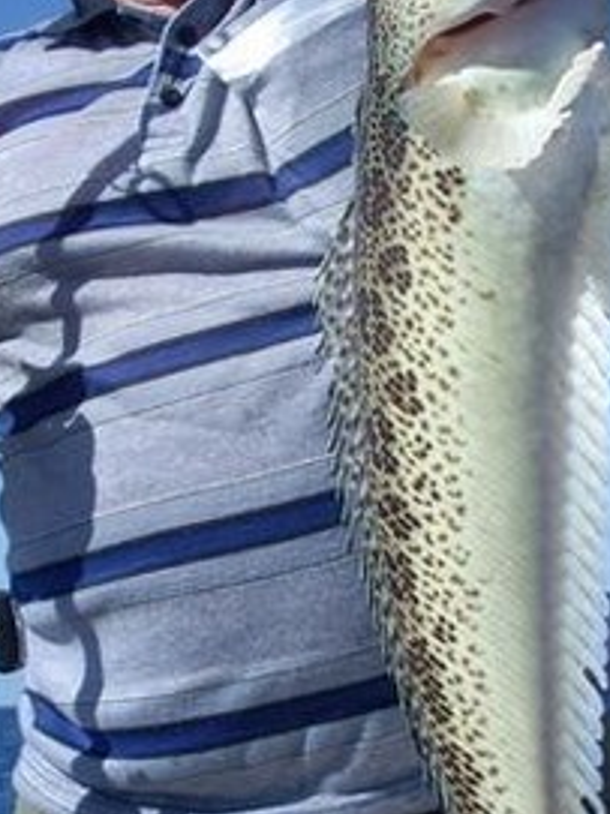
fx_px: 2022
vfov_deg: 22.8
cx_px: 379
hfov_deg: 17.1
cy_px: 393
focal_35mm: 86
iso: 64
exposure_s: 1/338
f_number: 5.6
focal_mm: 6.2
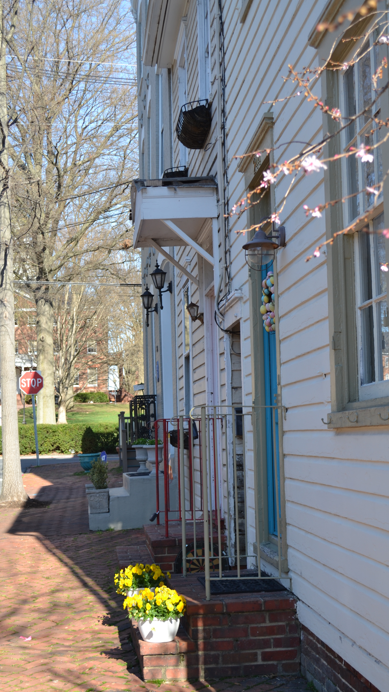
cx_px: 158
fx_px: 935
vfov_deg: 40.6
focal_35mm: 51
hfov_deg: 23.5
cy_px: 347
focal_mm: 32
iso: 100
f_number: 5.6
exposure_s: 1/125
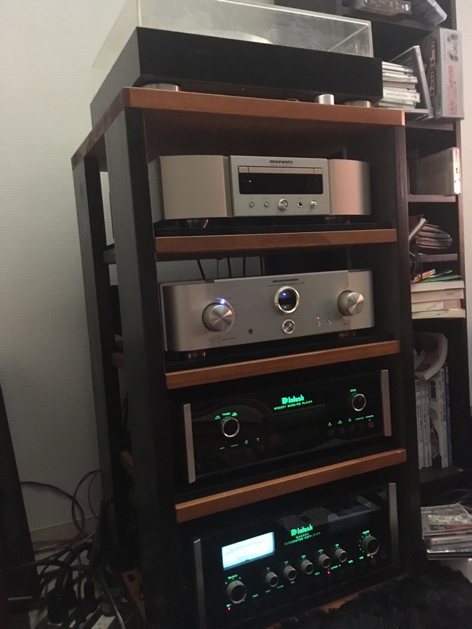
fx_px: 527
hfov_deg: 48.2
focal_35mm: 29
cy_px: 314
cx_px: 236
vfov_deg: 61.7
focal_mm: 4.15
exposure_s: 1/15
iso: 1000
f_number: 2.2
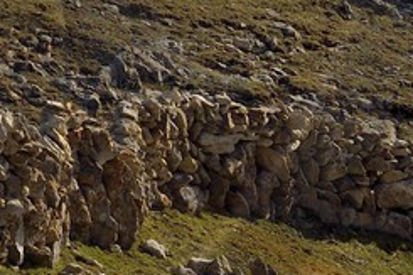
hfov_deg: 6.2
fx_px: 3749
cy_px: -182
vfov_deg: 4.2
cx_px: -243
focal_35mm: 327
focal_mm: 50
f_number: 14
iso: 200
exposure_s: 1/320
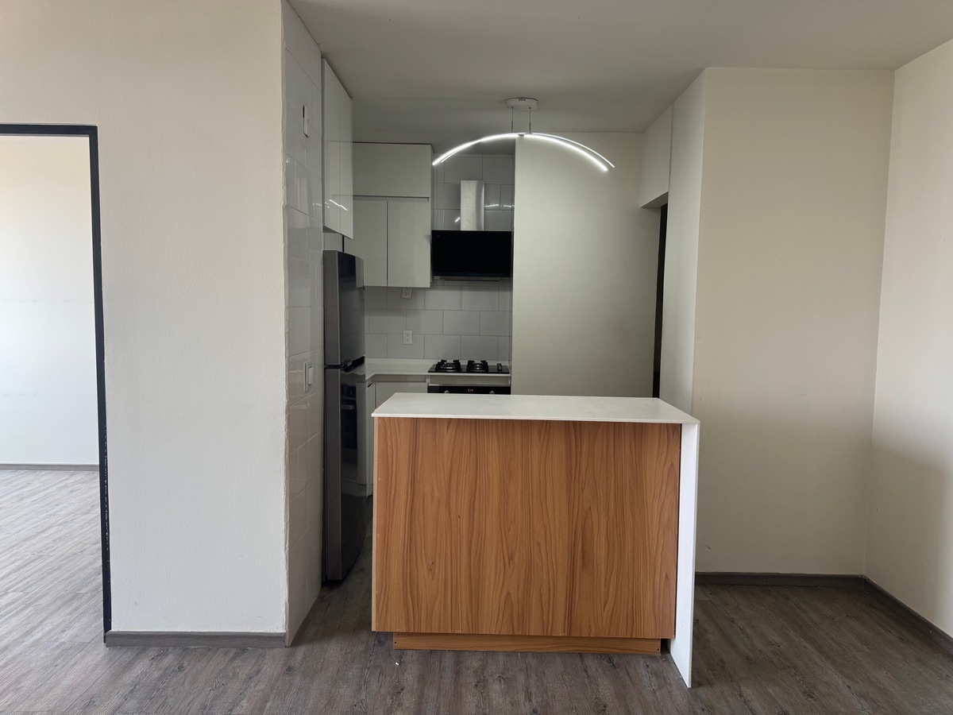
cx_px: 476
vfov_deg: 56.8
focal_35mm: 24
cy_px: 358
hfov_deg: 71.6
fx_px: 661
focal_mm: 6.76
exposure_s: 1/121
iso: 100
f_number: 1.78
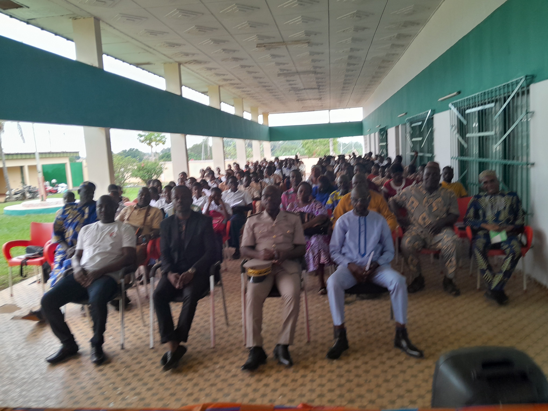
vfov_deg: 53.1
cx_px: 274
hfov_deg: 67.3
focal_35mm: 26
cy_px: 206
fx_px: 412
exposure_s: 1/50
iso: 80
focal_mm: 3.98
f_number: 1.8
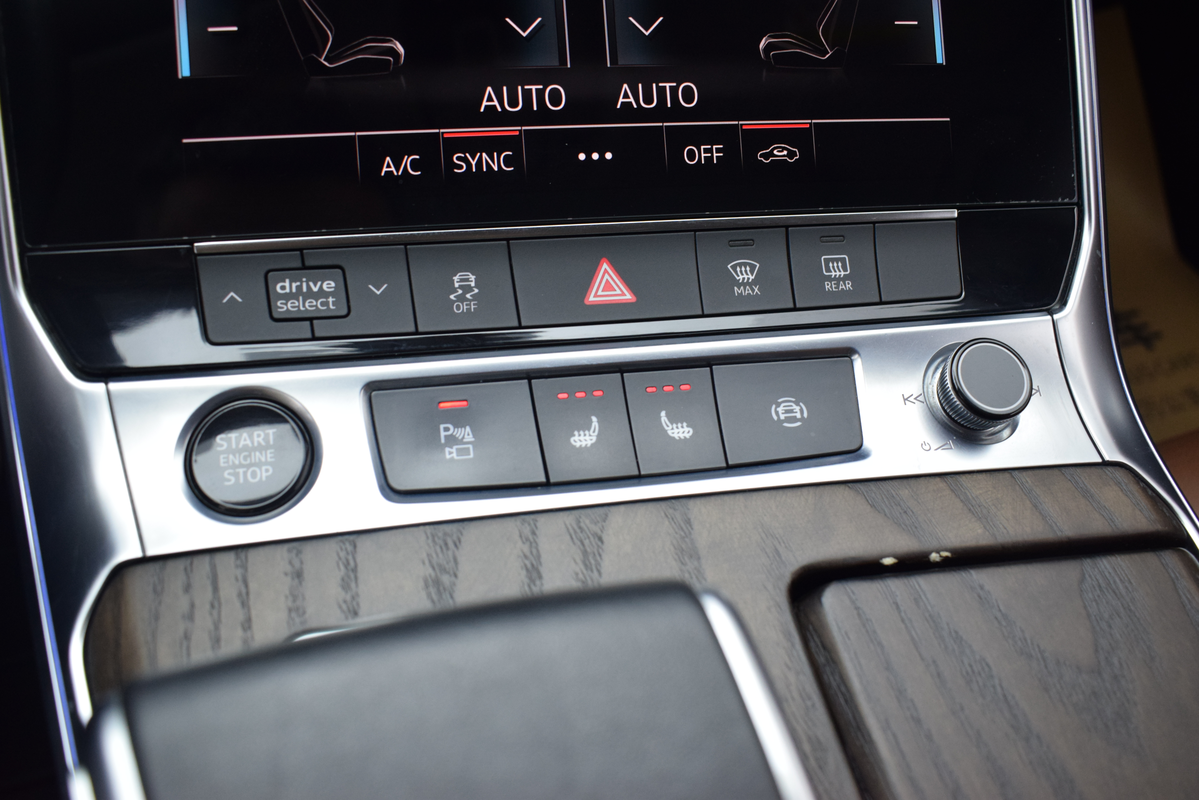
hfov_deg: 57.2
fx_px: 1099
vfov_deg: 40.0
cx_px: 600
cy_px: 400
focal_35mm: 33
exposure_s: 1/80
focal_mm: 22
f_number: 5.6
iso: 1000
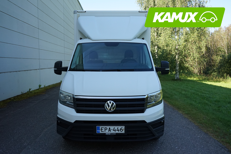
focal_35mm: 28
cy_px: 77
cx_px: 116
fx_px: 180
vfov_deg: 46.4
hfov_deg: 65.5
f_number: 6.3
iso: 1600
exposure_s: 1/1250
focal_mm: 28
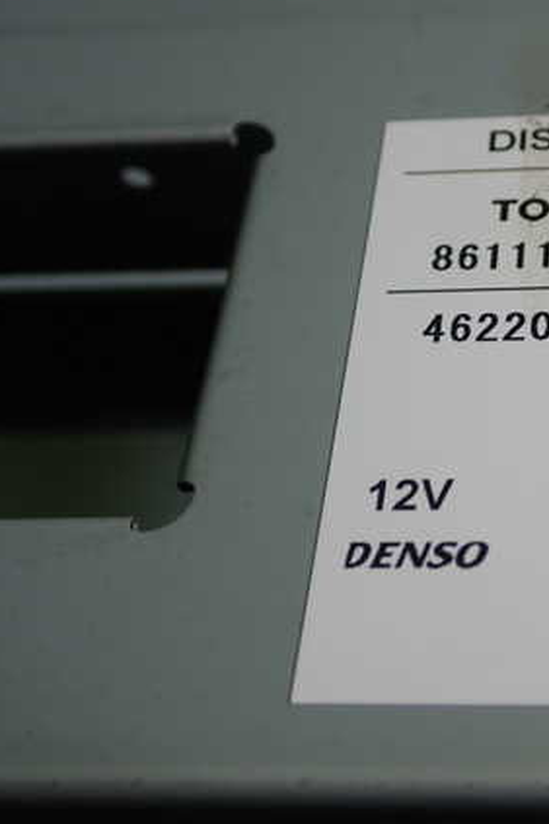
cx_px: 543
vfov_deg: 35.6
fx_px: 1281
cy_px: 390
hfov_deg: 23.2
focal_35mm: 56
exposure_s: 1/80
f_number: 2.7
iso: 125
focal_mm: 6.83
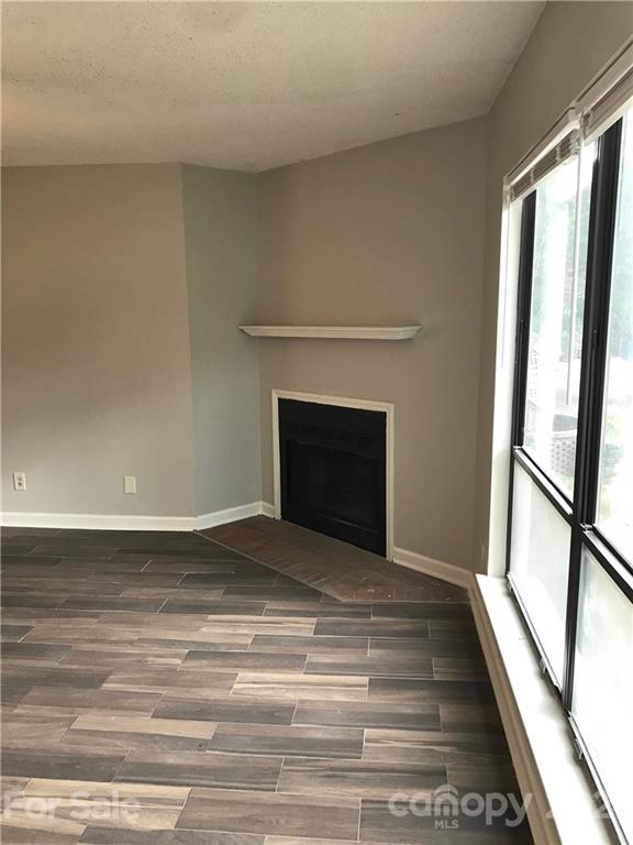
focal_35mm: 28
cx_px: 316
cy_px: 422
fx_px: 683
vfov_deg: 63.4
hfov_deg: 49.7
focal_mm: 3.99
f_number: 1.8
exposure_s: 1/30
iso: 25
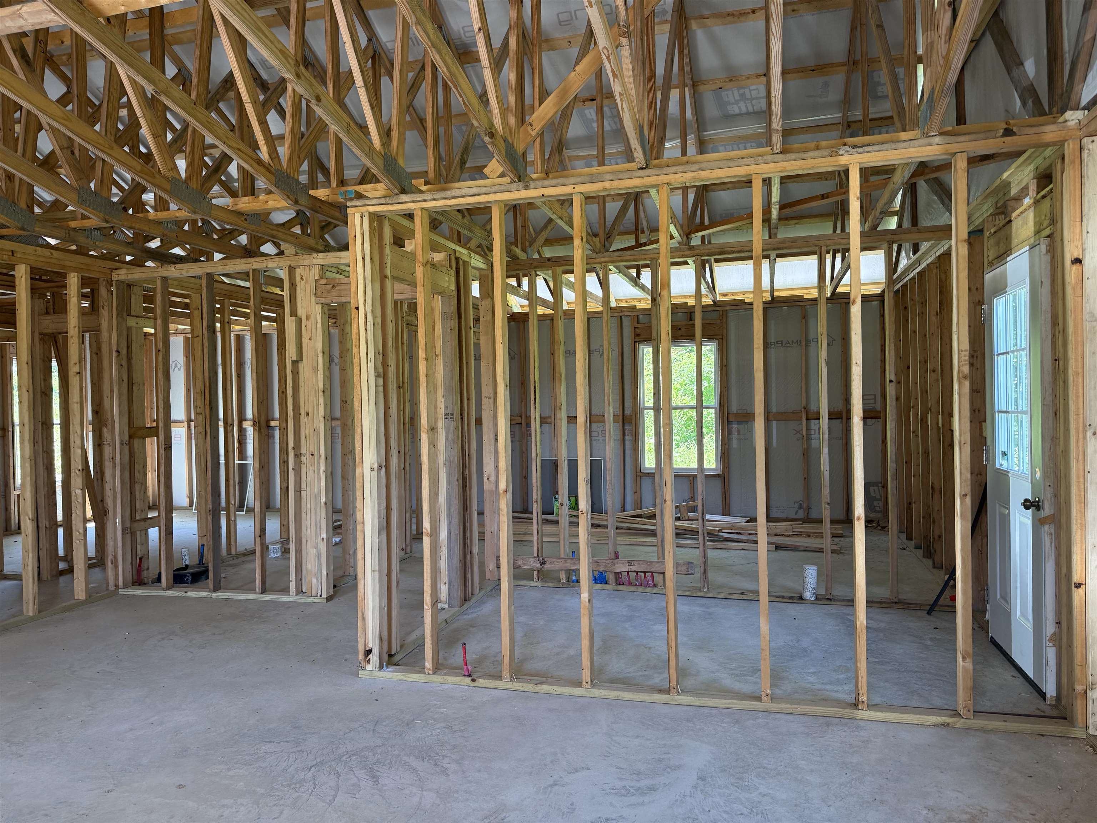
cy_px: 412
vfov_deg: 56.8
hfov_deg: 71.6
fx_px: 761
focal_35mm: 24
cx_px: 548
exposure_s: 1/134
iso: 200
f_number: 1.78
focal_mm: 6.76
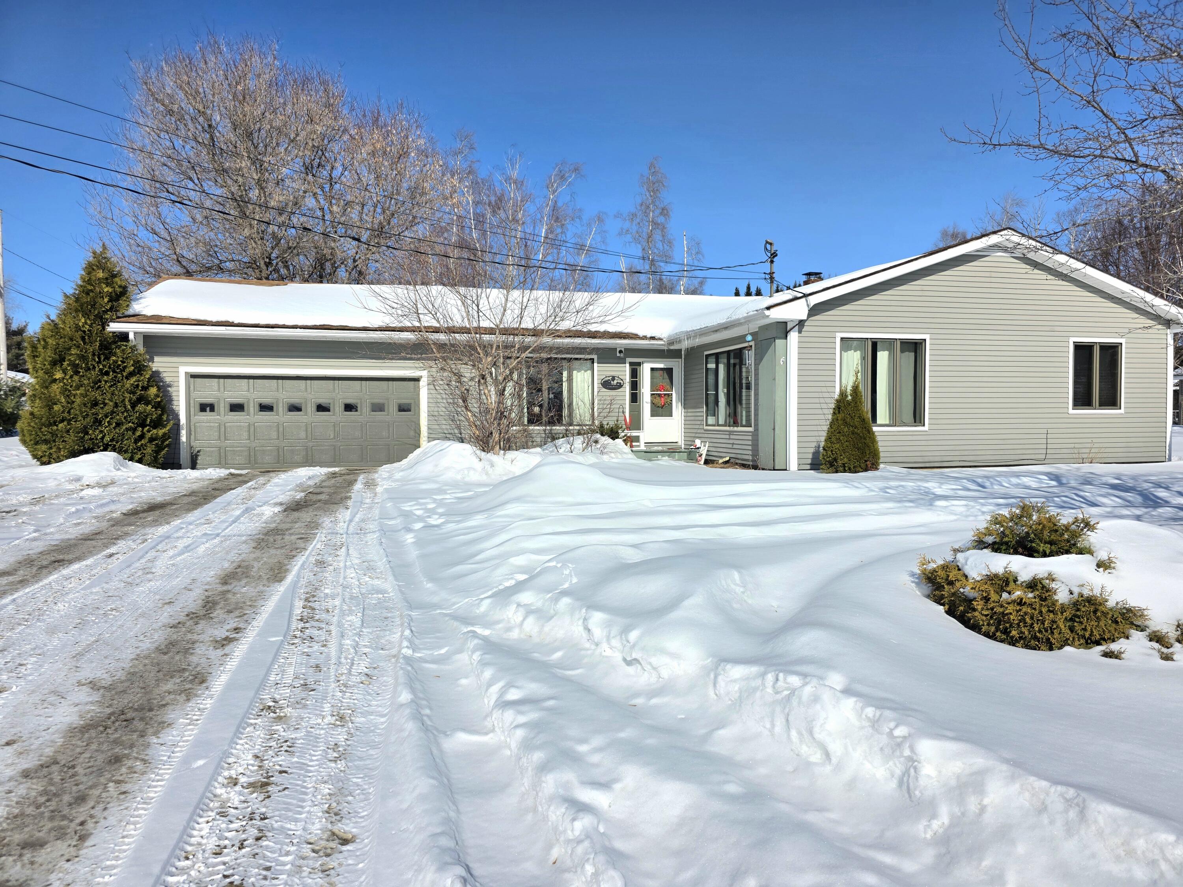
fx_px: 786
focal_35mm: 23
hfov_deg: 73.9
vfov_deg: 58.9
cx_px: 592
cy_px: 444
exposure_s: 1/10000
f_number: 1.7
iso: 40
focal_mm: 6.3
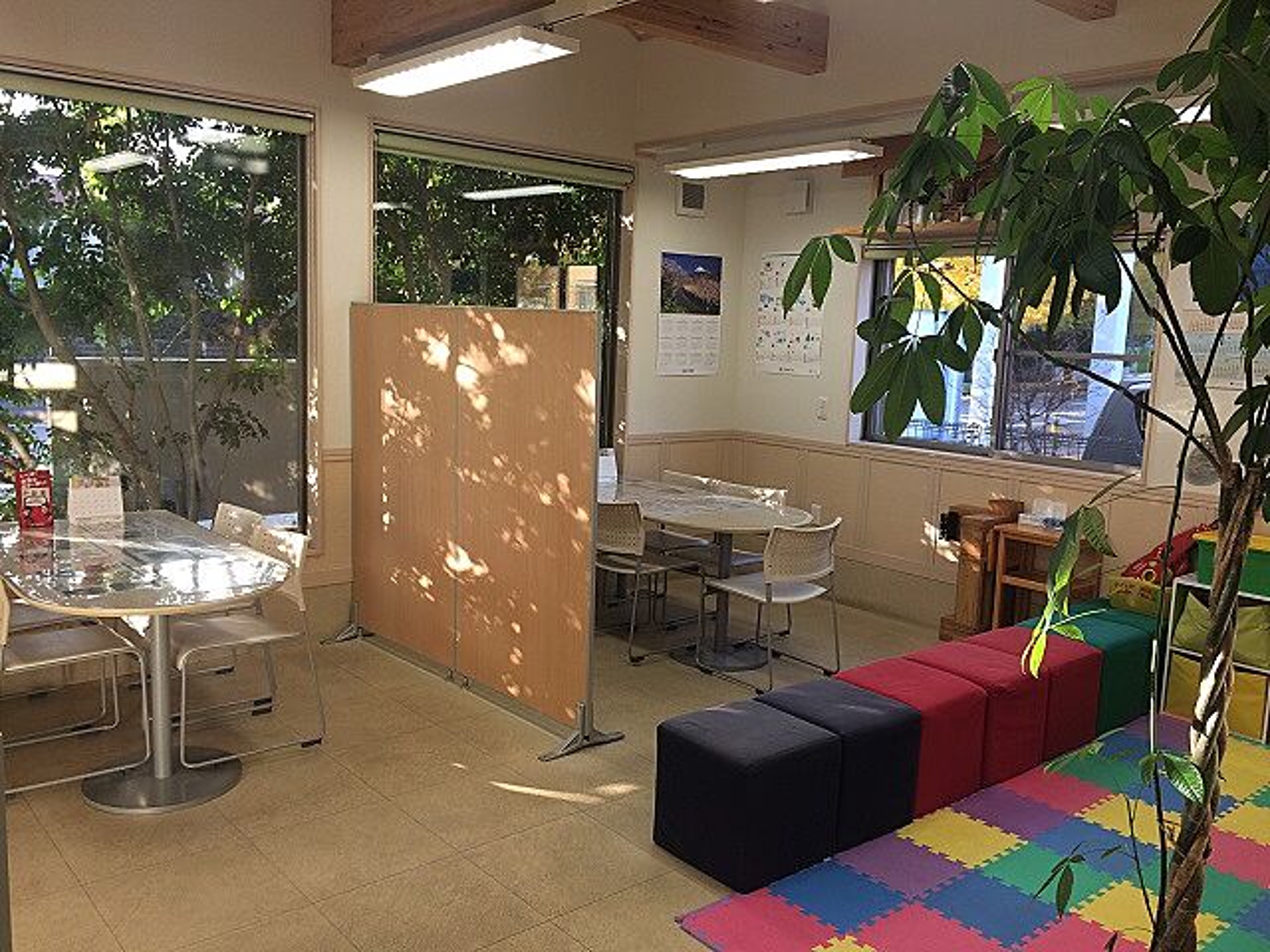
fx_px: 1064
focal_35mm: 29
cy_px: 476
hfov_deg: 61.7
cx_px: 635
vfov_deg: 48.2
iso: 32
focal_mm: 4.15
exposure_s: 1/60
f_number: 2.2
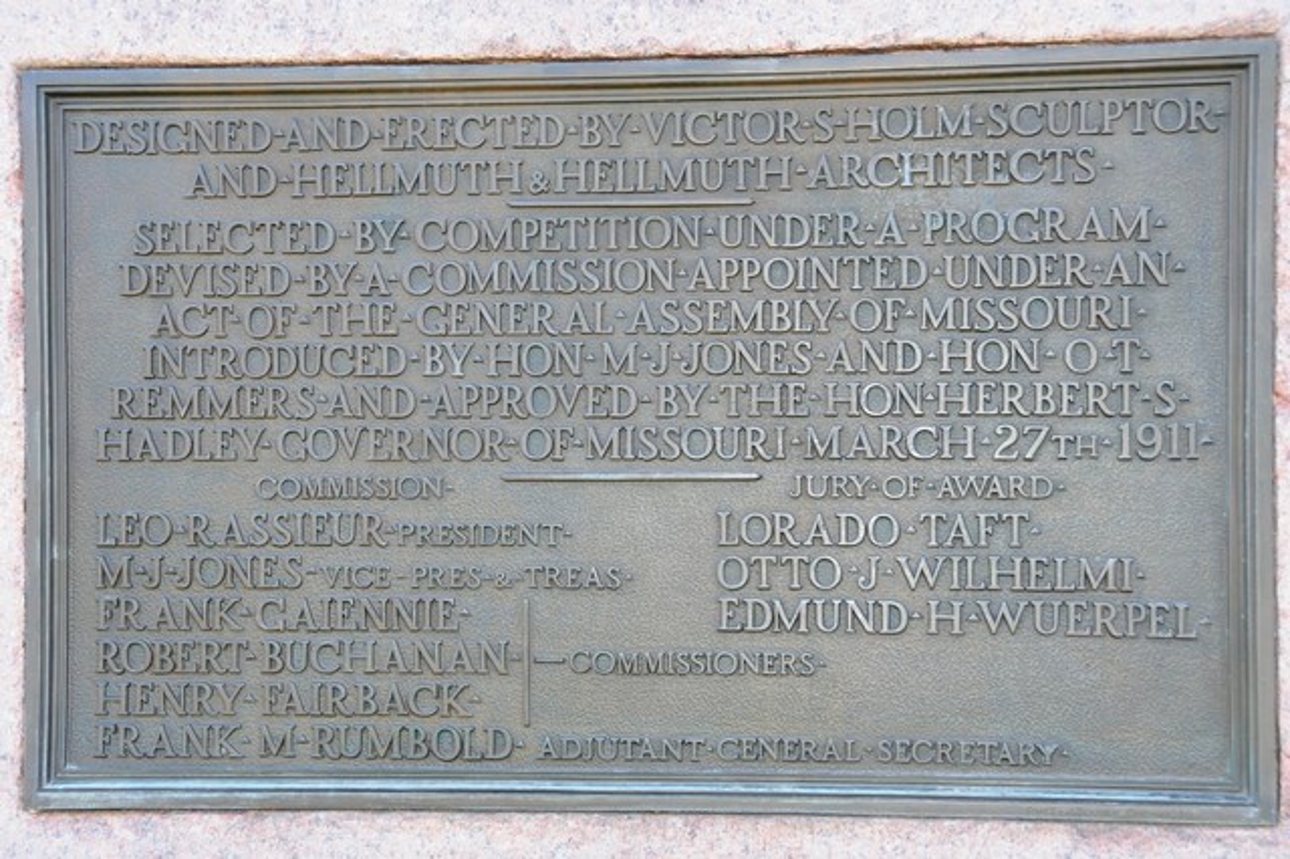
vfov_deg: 19.7
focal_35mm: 69
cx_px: 645
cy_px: 430
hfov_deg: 29.3
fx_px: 2471
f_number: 6.3
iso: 1000
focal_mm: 46
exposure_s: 1/250
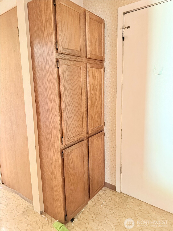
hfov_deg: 56.8
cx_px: 86
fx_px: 160
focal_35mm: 24
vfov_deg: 71.6
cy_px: 116
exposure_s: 1/30
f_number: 1.78
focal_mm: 6.76
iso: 1000
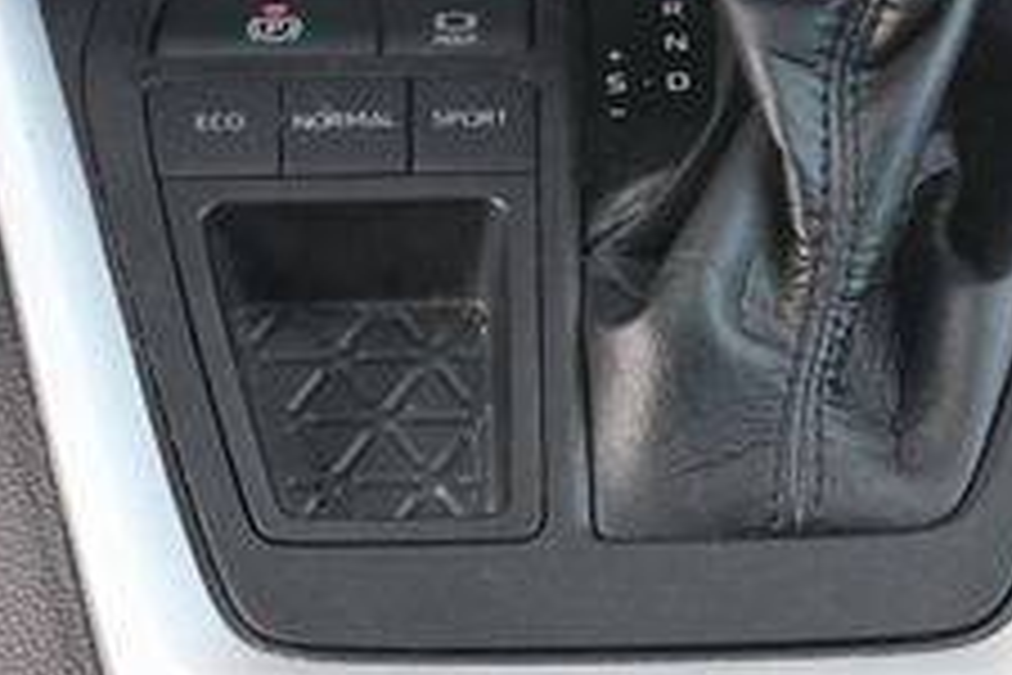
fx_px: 4076
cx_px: 562
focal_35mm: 145
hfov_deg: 14.2
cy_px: 176
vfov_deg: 9.4
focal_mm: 34
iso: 800
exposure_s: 1/125
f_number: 5
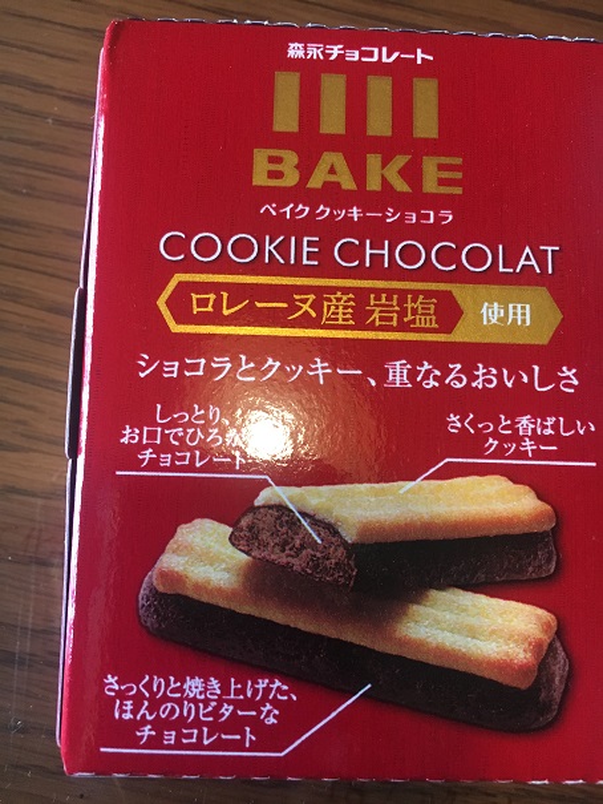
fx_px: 673
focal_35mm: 29
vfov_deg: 61.6
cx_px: 302
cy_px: 402
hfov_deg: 48.2
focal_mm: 4.15
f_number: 2.2
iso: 160
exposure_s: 1/30
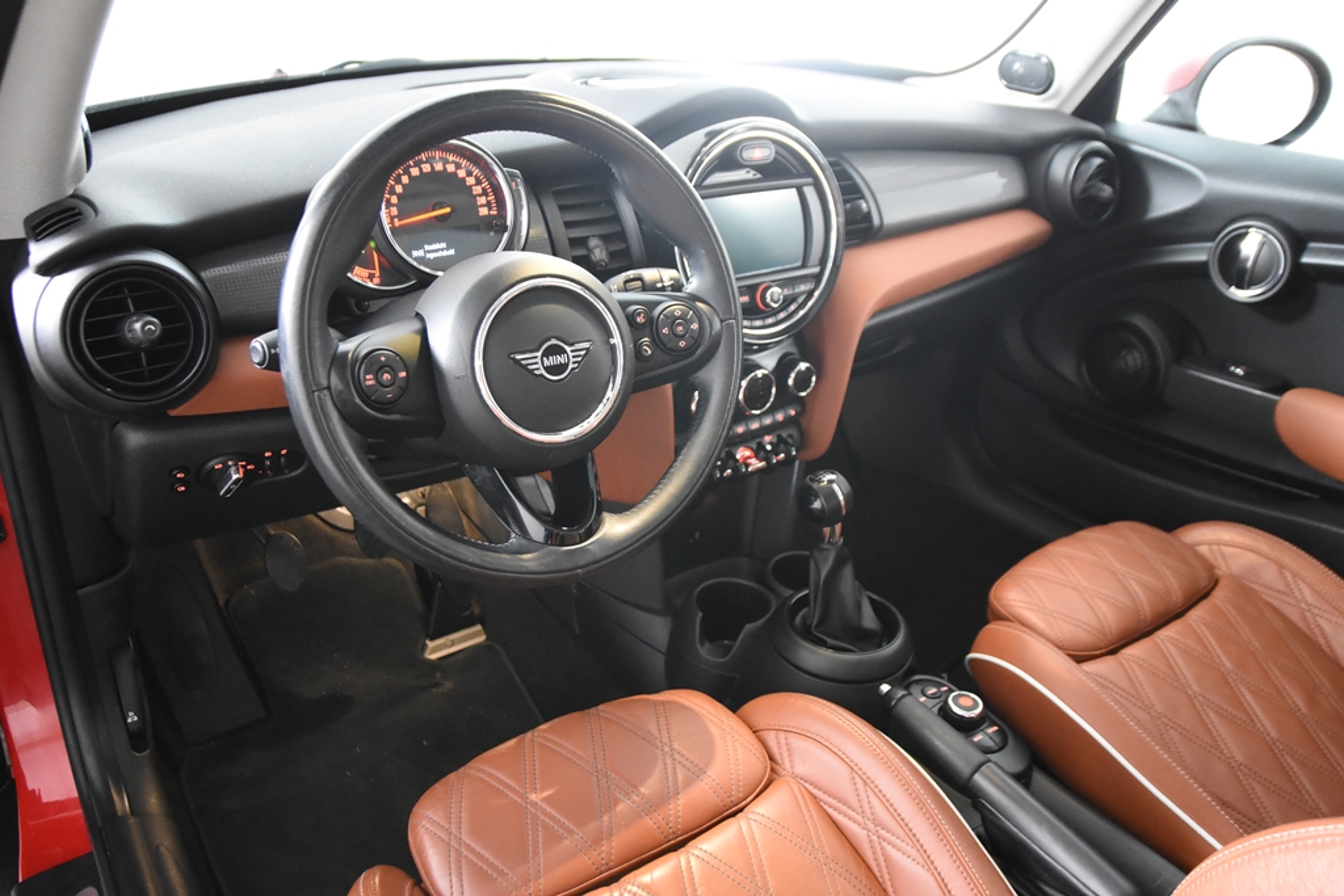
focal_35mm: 30
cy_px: 448
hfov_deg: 61.9
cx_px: 672
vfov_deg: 43.6
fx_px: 1120
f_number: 2.8
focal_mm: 20
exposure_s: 1/30
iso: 4500
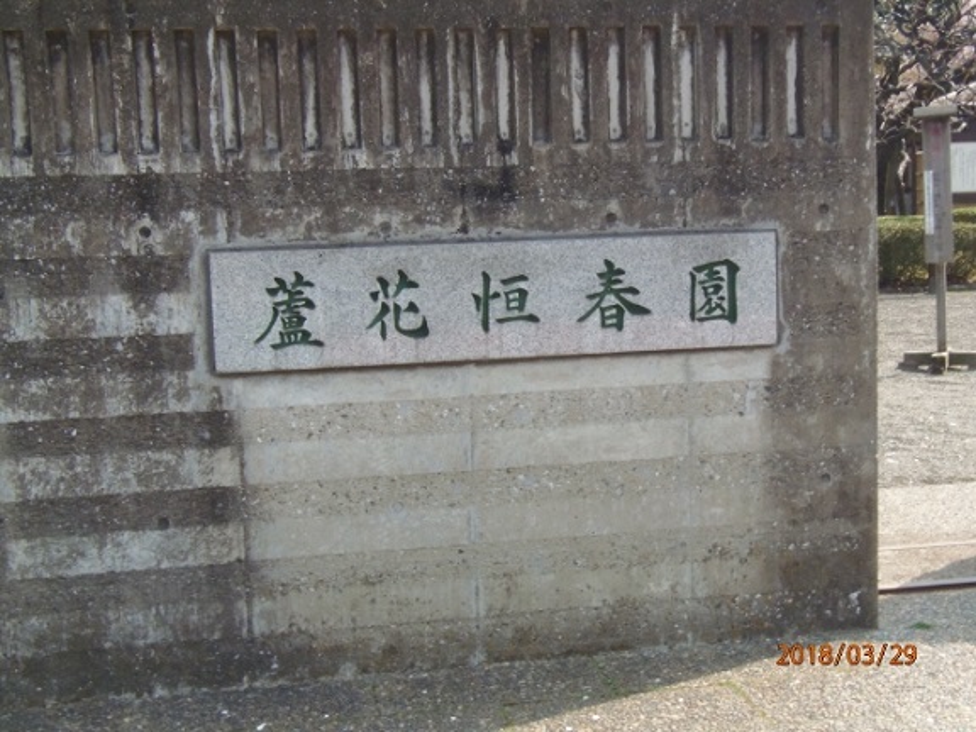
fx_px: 1382
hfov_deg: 38.9
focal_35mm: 49
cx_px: 488
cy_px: 366
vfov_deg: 29.7
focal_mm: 9.1
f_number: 3.8
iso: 125
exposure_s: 1/30
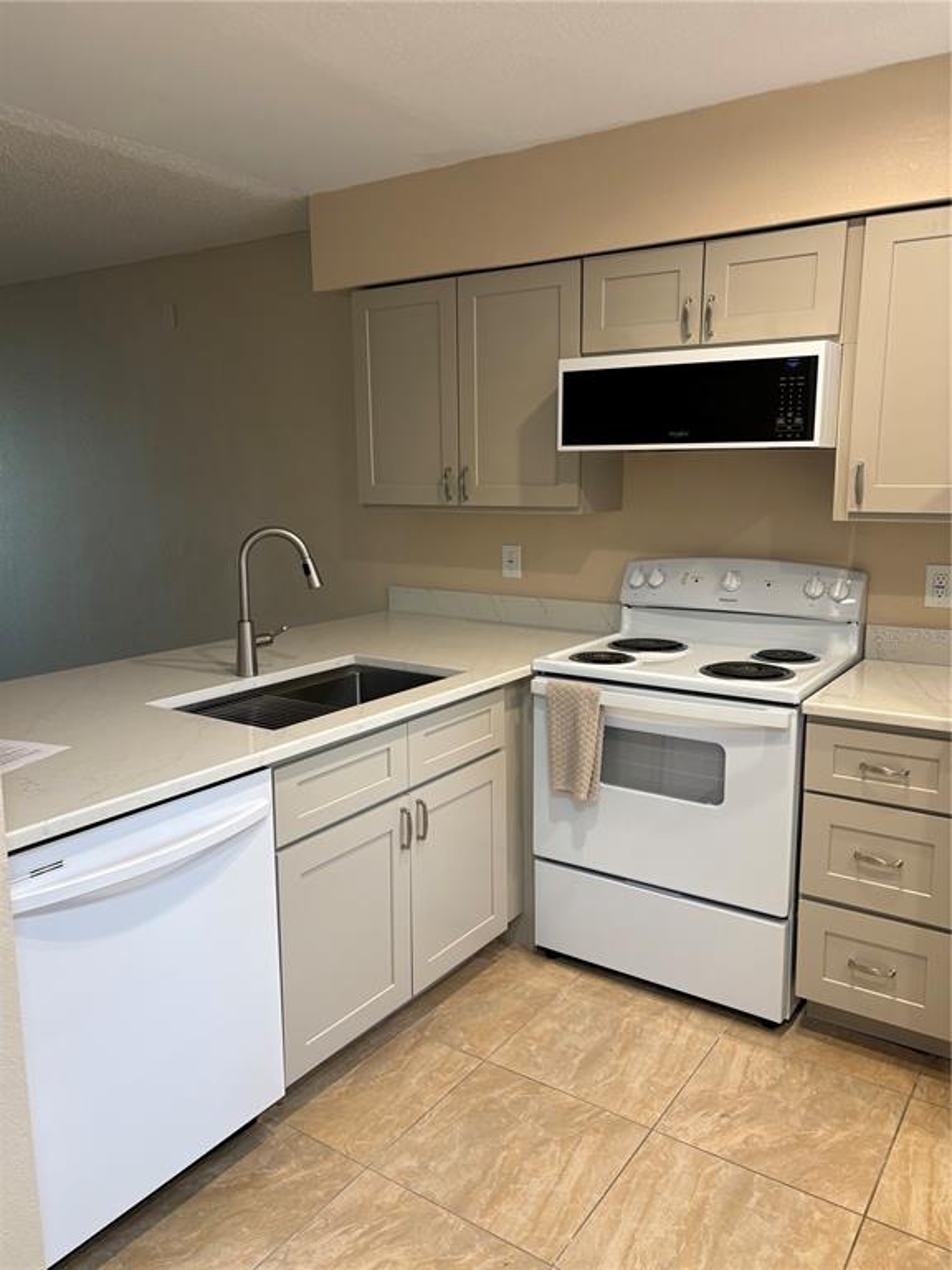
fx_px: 953
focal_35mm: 26
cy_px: 635
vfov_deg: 67.3
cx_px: 476
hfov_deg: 53.1
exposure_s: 1/61
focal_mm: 5.96
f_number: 1.6
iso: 100
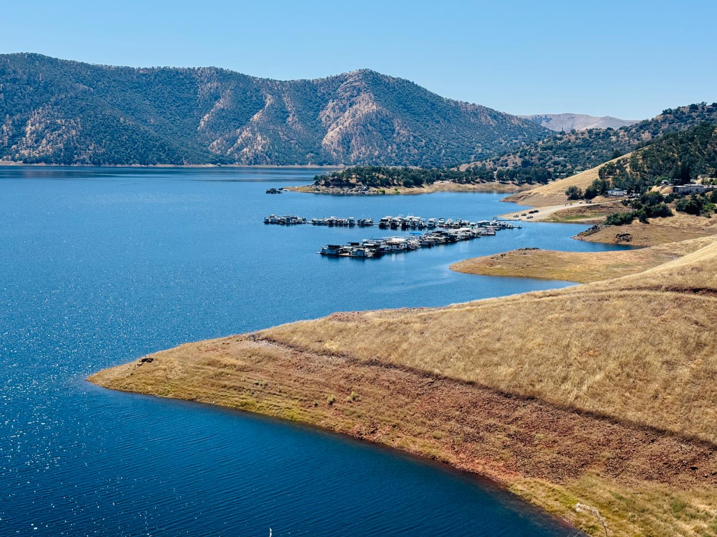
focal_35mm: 48
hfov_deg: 39.7
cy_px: 268
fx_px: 994
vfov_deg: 30.3
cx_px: 358
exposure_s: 1/5376
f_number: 1.78
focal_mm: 6.76
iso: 64
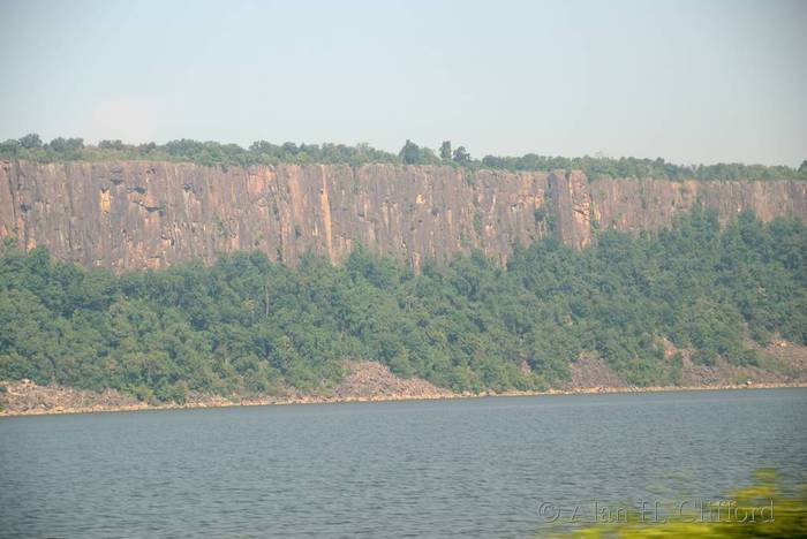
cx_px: 404
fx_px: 3029
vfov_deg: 10.2
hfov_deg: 15.2
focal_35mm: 135
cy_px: 270
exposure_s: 1/100
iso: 100
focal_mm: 90
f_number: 5.3
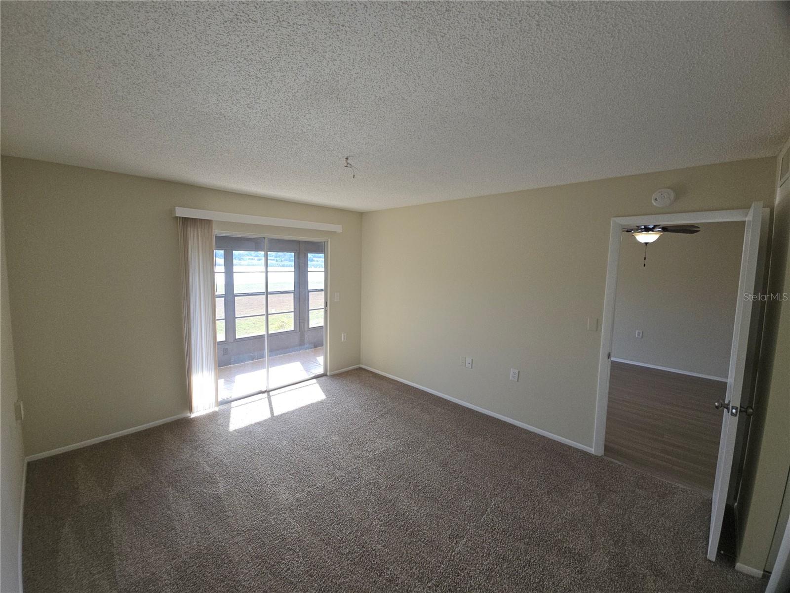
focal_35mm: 13
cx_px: 395
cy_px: 296
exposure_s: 1/162
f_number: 2.2
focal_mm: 2.2
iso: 50
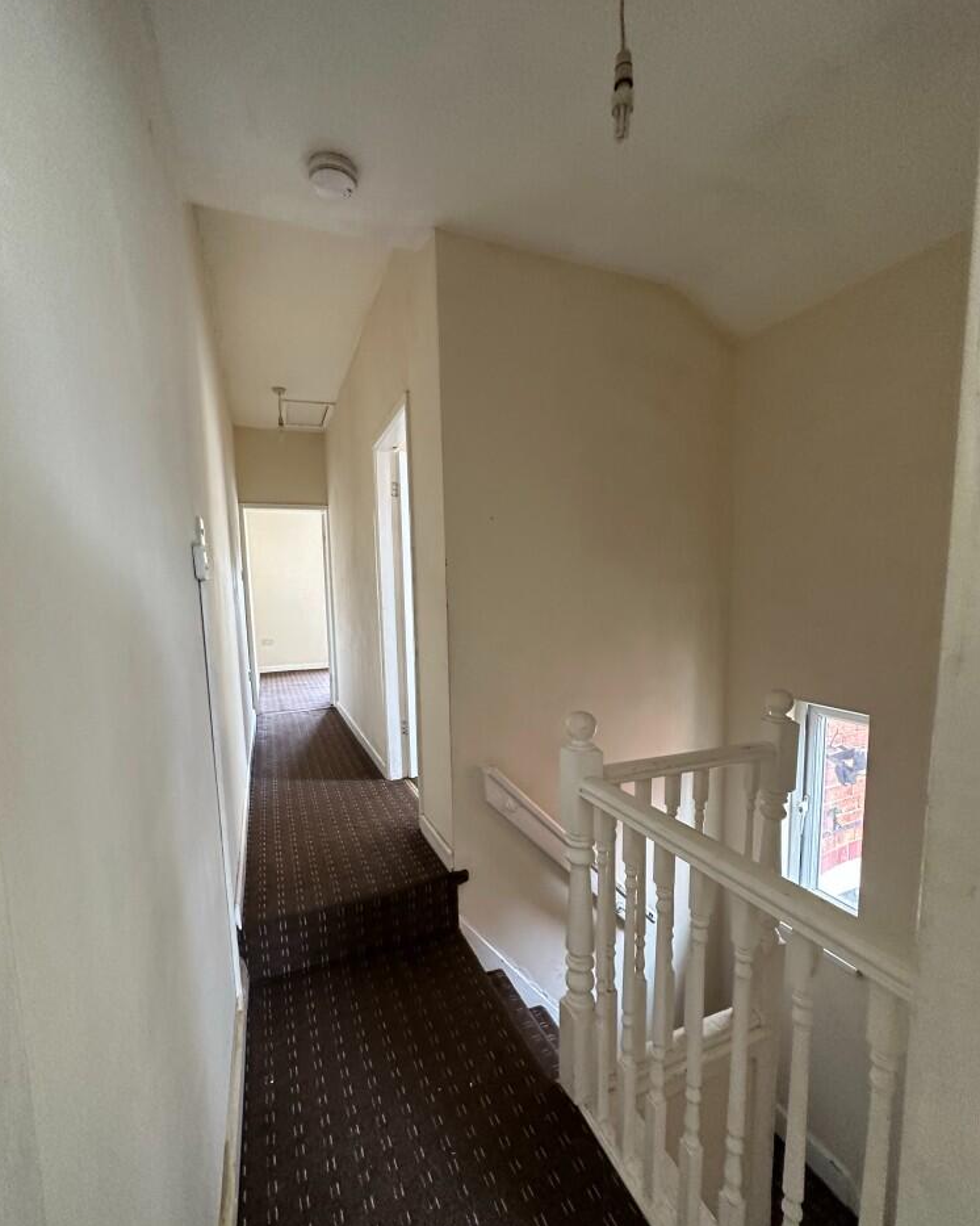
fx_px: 544
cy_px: 652
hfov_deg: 84.0
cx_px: 477
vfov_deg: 96.7
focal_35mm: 15
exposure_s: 1/73
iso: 320
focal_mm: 2.22
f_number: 2.2
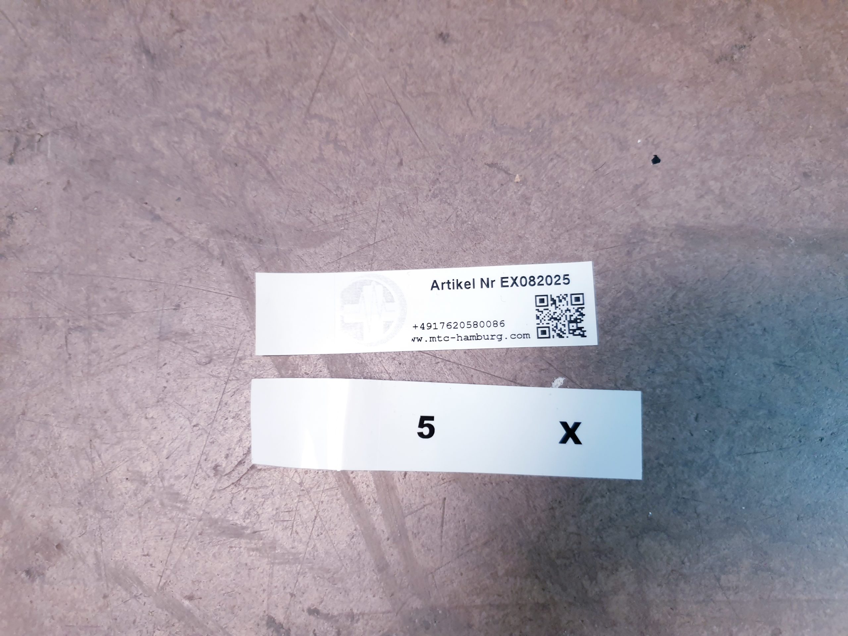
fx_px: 637
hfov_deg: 67.3
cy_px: 318
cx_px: 424
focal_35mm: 26
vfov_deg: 53.1
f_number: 1.5
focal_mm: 4.3
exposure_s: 1/50
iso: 125
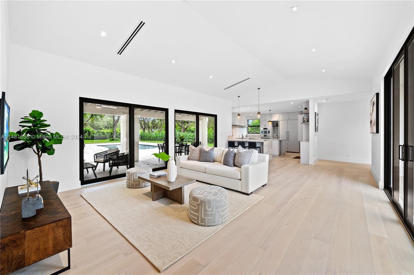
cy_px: 138
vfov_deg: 81.1
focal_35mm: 14
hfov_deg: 104.3
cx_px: 207
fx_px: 161
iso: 200
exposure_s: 1/4
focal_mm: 14
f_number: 8
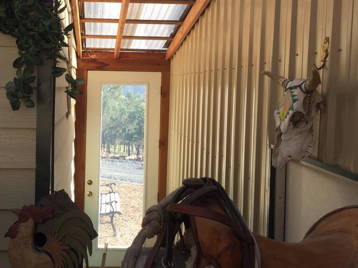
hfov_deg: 40.7
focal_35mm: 46
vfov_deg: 31.3
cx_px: 118
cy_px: 98
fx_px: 476
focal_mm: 4.15
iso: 32
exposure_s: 1/227
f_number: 2.2
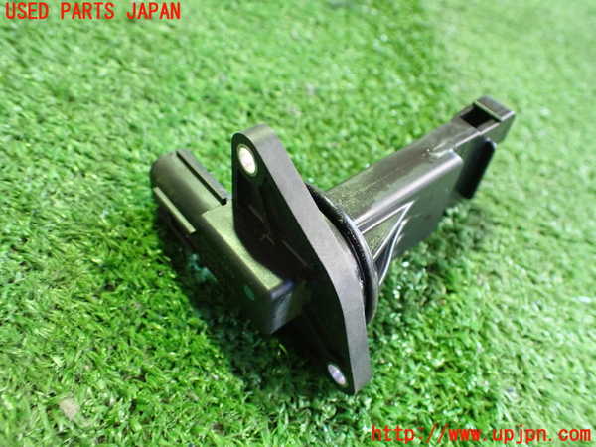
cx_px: 298
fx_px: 517
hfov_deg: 60.0
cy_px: 224
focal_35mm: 30
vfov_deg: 46.8
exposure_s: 1/30
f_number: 2.3
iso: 1000
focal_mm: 5.4
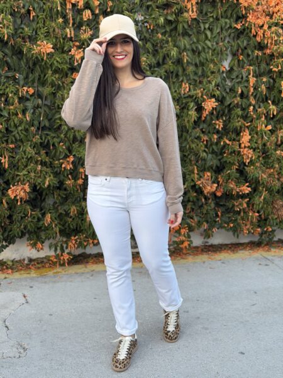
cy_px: 189
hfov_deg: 30.3
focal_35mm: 48
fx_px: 523
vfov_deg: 39.7
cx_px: 142
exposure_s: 1/121
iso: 64
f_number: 1.78
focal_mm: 6.76
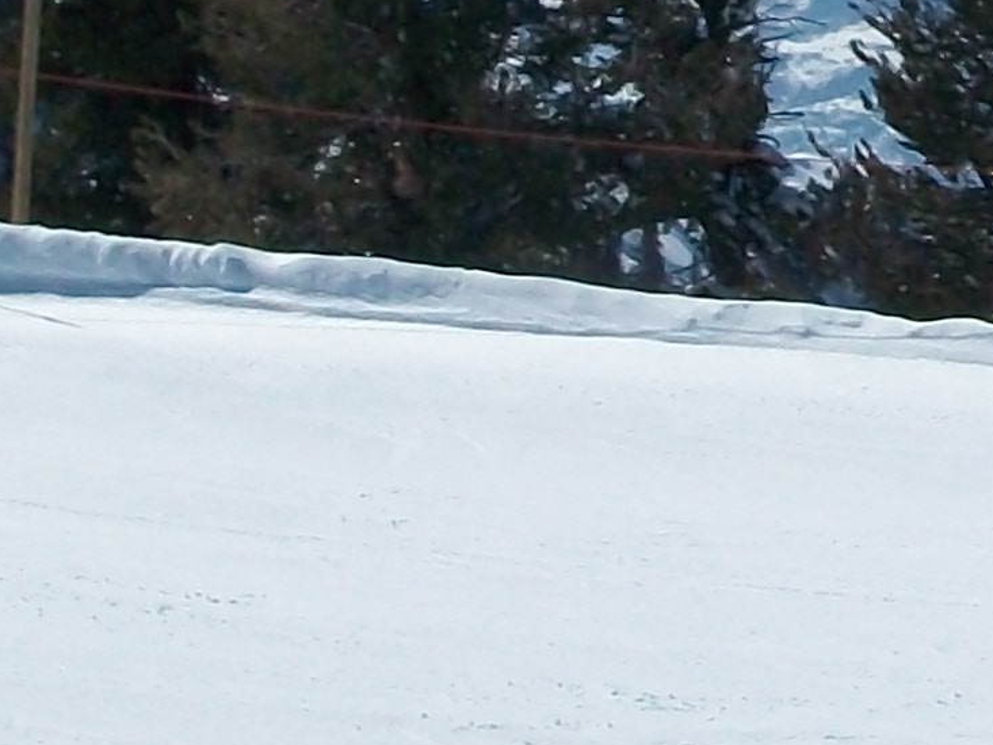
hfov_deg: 11.9
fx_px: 4619
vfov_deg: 9.0
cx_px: 1371
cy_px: -398
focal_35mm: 161
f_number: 5.5
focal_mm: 5.7
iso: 80
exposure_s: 1/1401
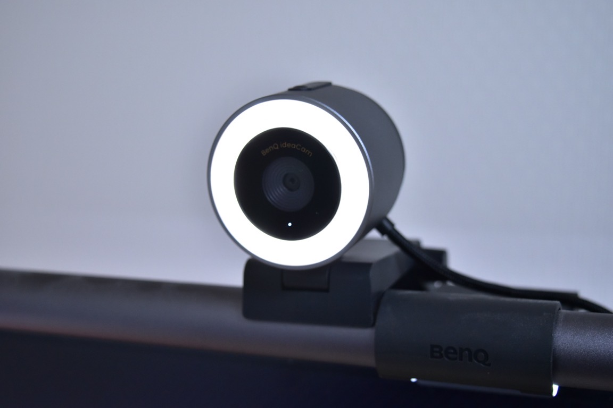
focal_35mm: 57
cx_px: 306
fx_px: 971
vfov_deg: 23.8
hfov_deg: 35.1
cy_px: 204
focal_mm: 38
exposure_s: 1/100
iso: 1600
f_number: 5.6
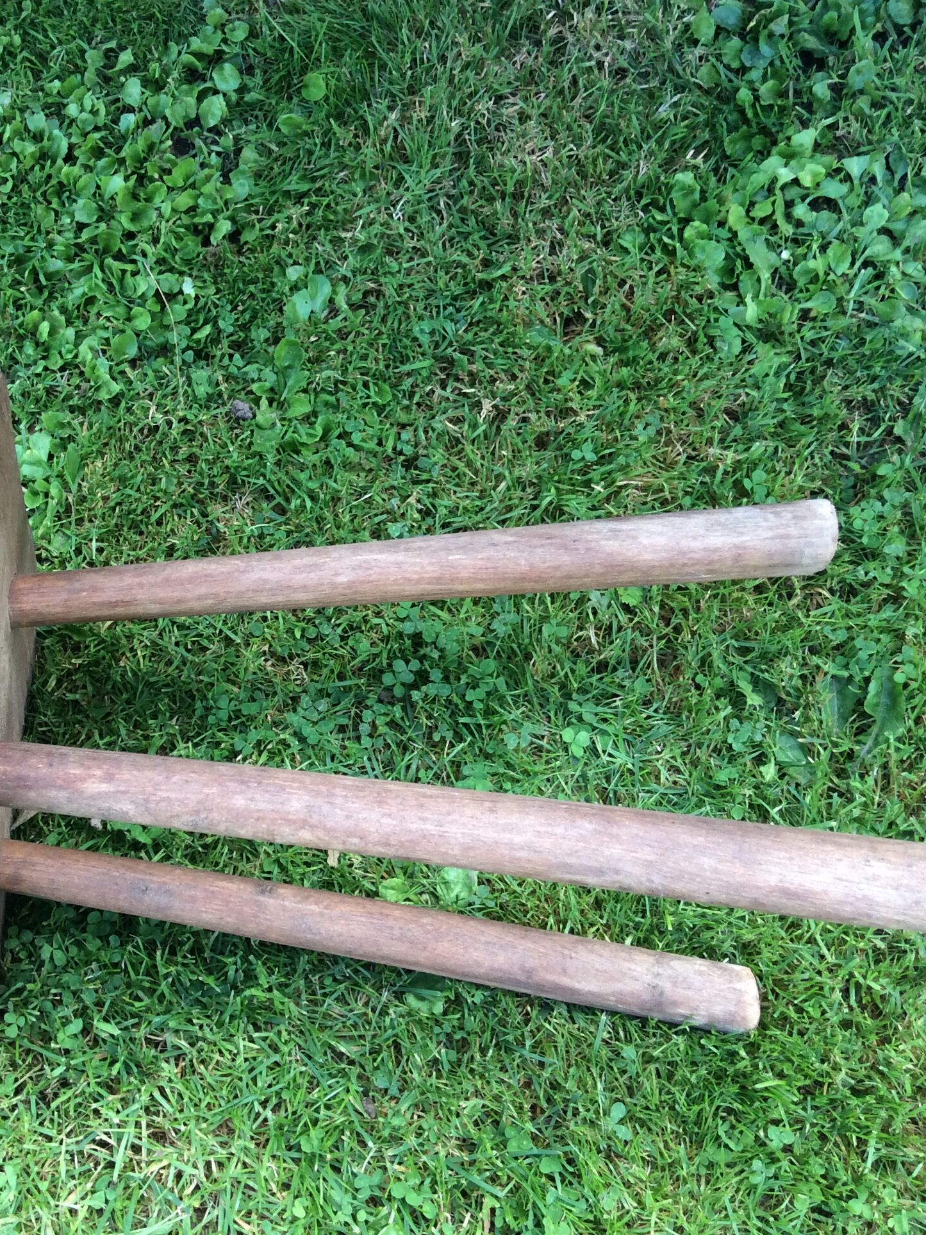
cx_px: 283
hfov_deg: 33.2
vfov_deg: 43.8
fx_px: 1533
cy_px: 615
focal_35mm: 43
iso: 50
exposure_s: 1/100
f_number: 2.4
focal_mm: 3.3
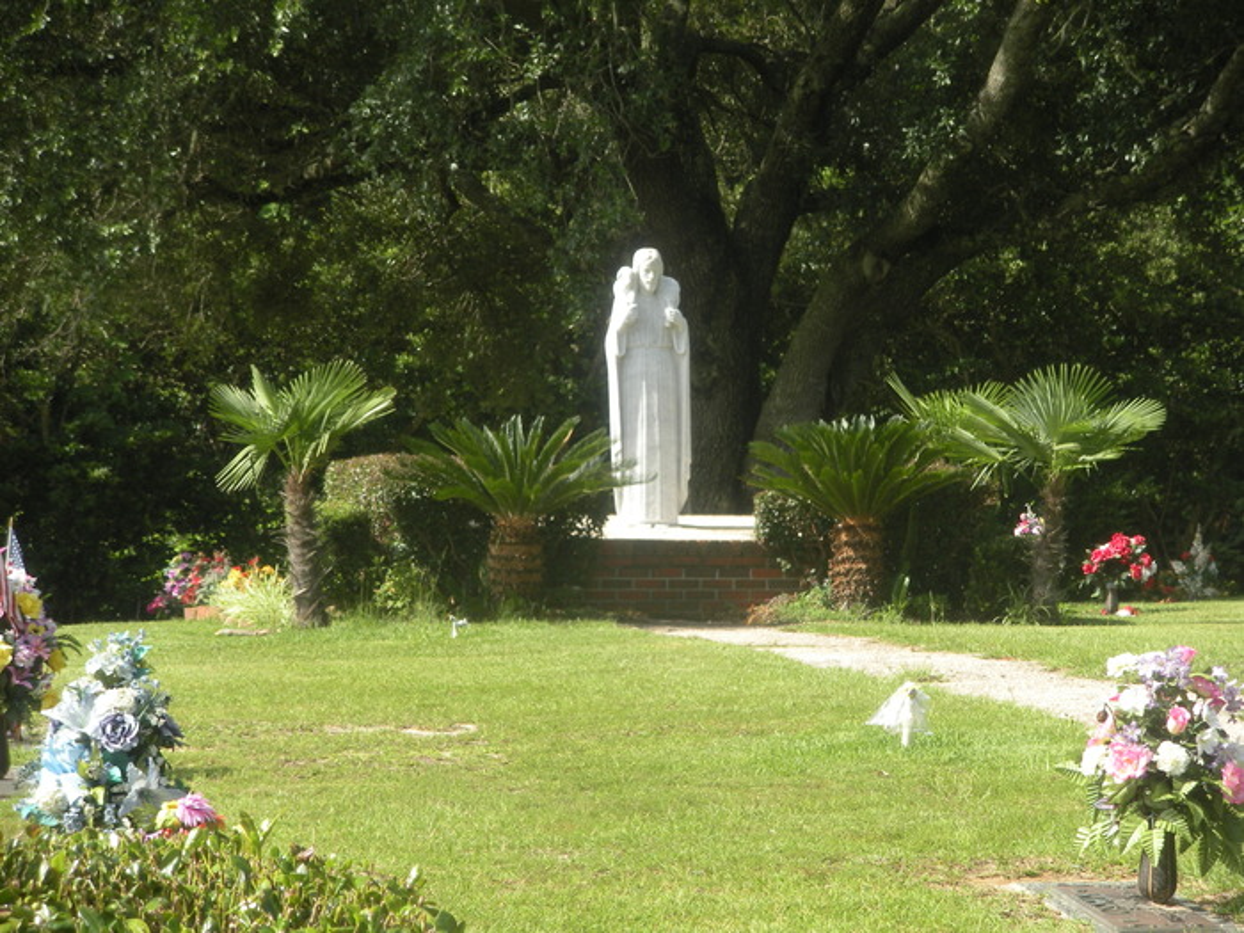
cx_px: 622
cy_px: 466
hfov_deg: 13.7
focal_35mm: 144
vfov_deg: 10.3
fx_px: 5175
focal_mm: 26
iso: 64
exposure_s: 1/156
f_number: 5.4
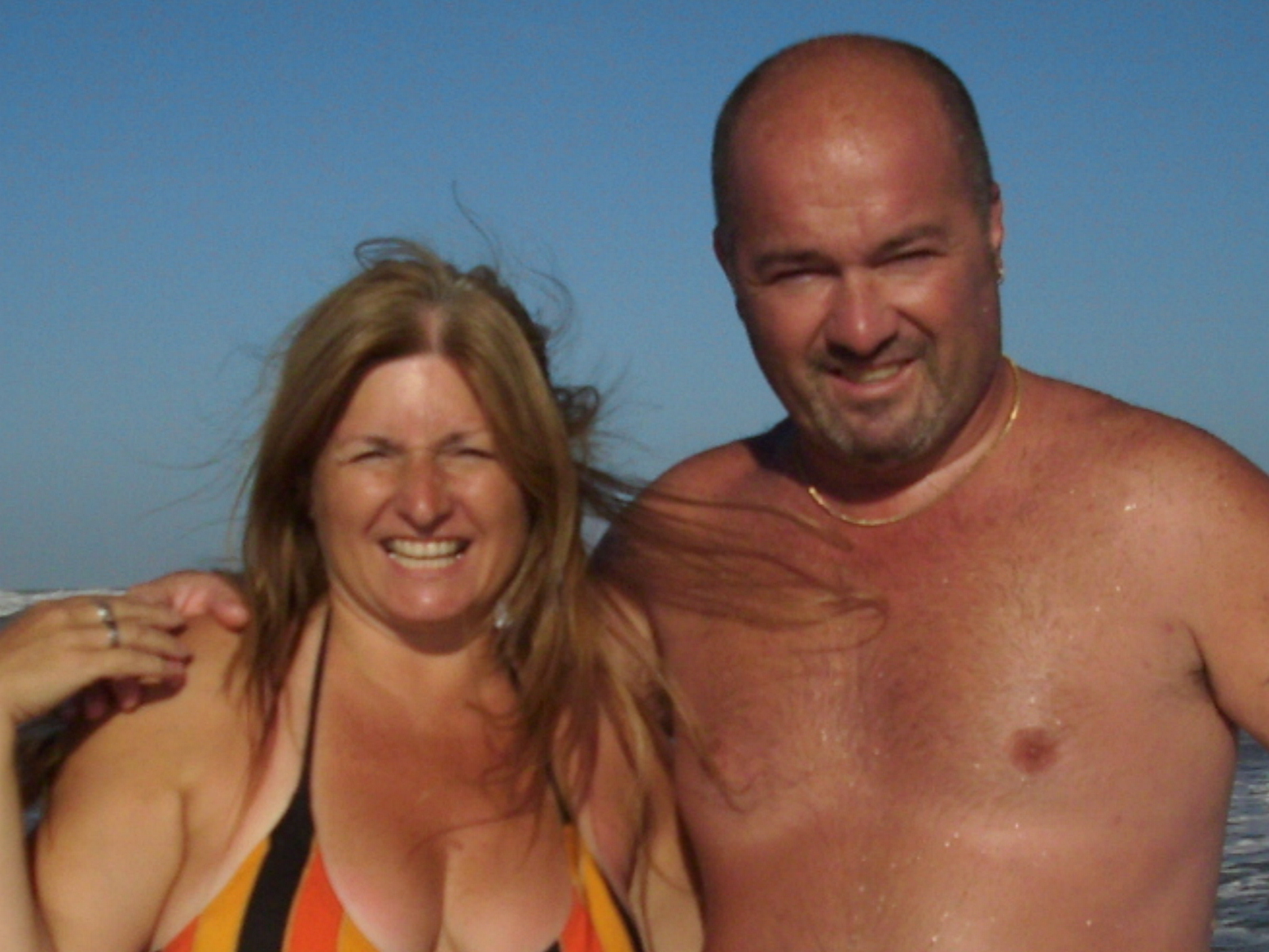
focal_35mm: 31
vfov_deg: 45.4
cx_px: 634
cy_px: 476
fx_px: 1136
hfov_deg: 58.4
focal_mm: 6.2
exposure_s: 1/1089
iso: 50
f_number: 5.6
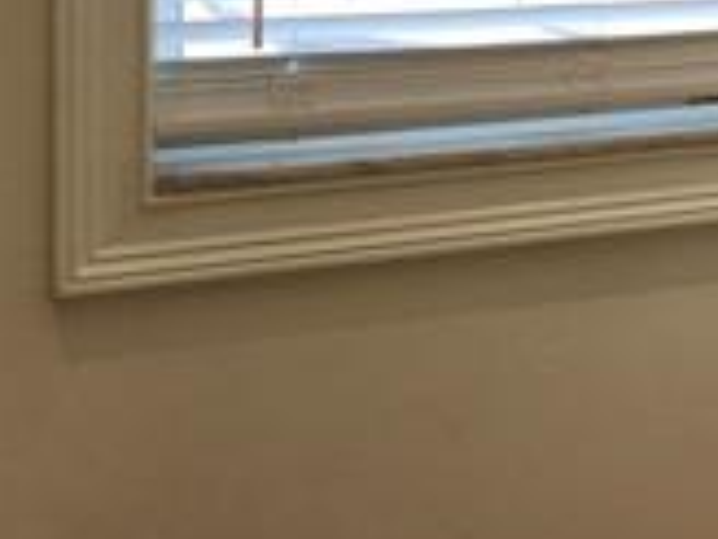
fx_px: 2323
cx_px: 1524
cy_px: -206
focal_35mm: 112
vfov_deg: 12.7
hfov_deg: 14.1
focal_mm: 5.54
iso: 40
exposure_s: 1/120
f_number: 1.8
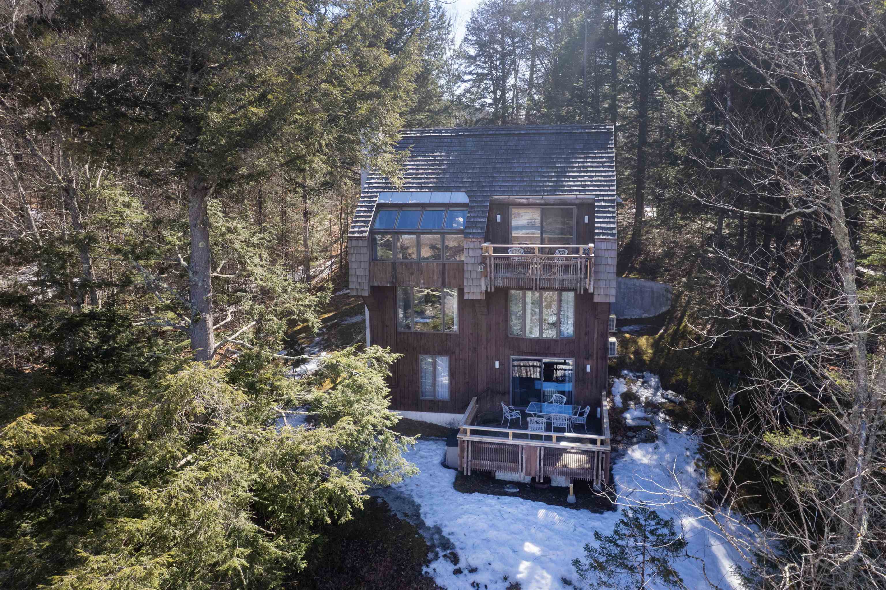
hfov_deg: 78.6
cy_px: 295
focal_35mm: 22
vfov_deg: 57.2
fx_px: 541
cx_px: 443
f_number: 2.8
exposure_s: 1/60
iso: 100
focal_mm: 8.38
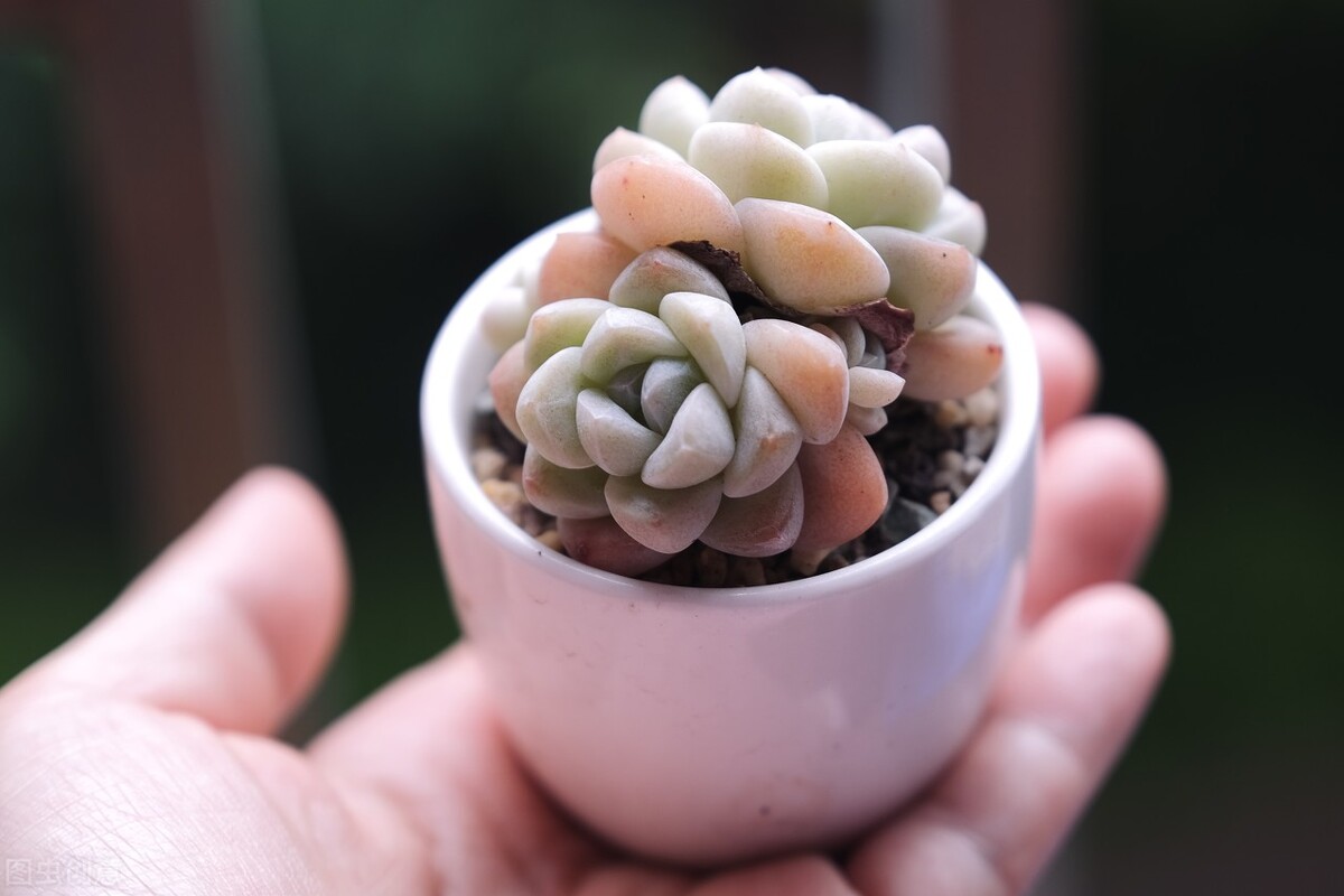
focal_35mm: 77
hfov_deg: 26.3
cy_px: 448
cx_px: 672
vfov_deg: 17.7
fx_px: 2874
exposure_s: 1/60
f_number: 2.8
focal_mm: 51.6
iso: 125
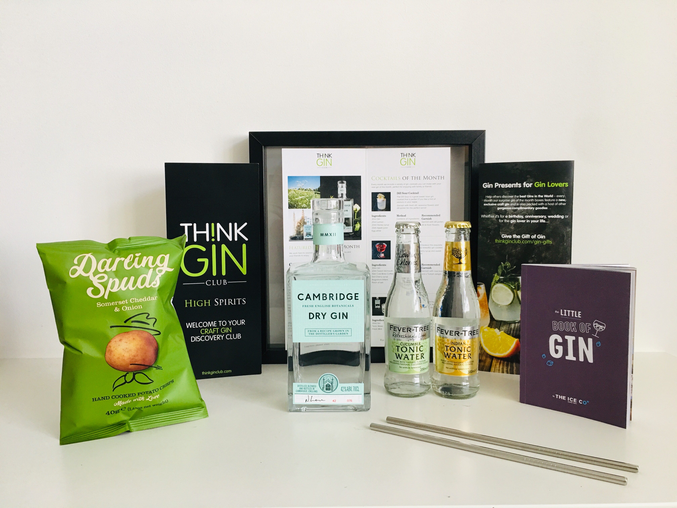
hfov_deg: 61.7
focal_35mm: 29
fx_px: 567
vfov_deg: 48.2
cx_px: 338
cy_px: 254
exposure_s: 1/33
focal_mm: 4.15
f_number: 2.2
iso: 50
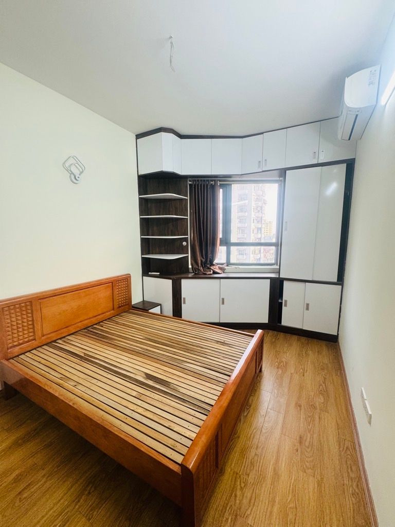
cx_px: 198
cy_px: 264
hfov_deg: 85.7
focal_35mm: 14
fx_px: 213
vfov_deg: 102.1
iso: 125
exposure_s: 1/100
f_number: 2.2
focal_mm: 2.22
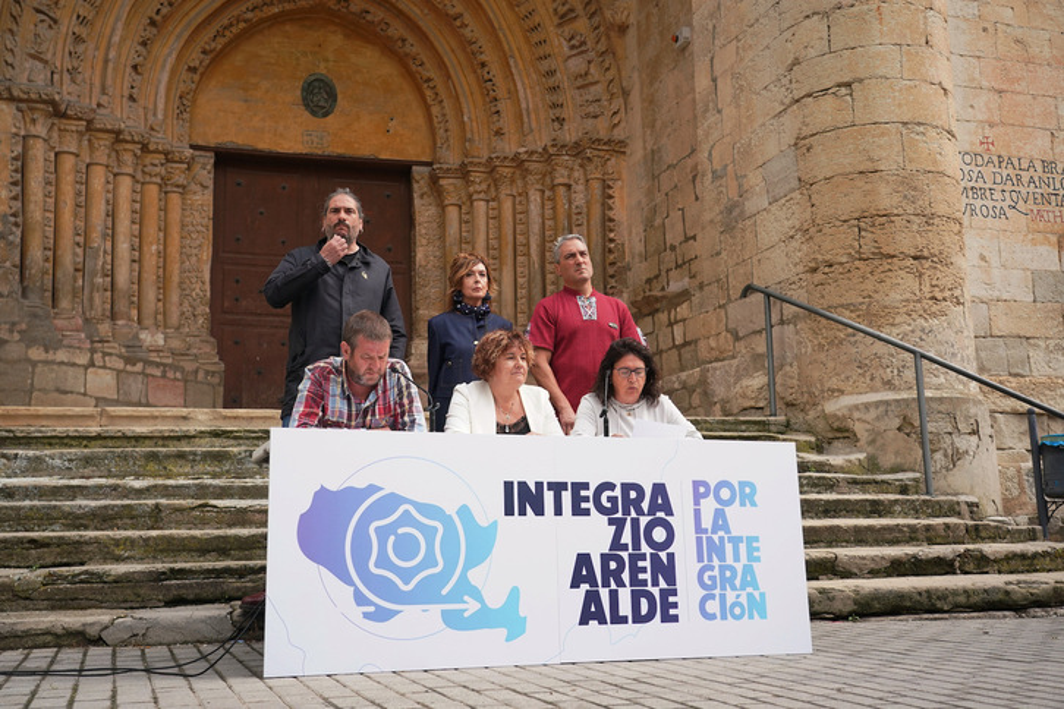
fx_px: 1034
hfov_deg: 54.4
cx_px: 532
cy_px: 354
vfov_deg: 37.9
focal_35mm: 35
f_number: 4
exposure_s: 1/2500
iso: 800
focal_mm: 35
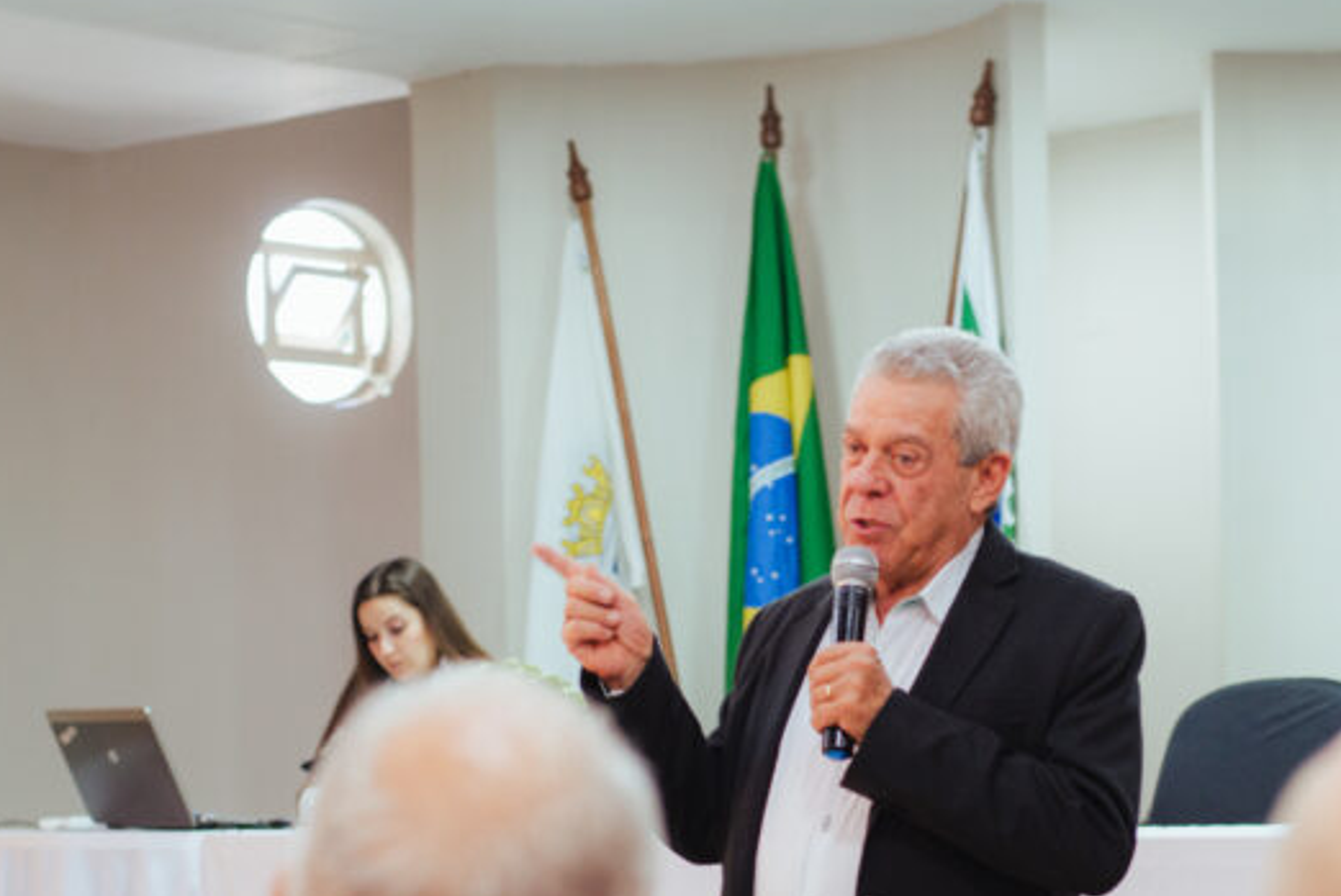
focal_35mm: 98
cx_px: 850
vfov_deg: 13.9
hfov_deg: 20.8
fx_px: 3653
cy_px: 762
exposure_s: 1/100
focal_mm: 50
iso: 1250
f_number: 2.8
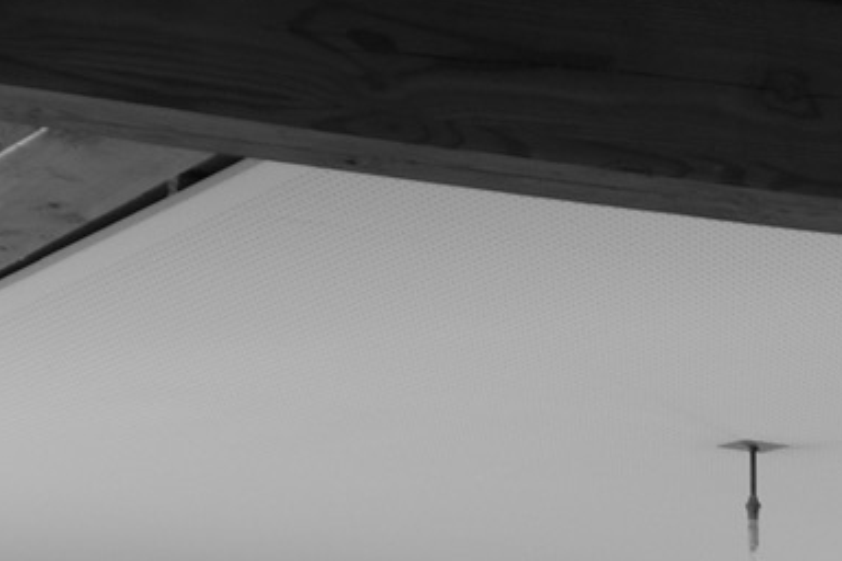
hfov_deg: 8.9
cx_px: 1031
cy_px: 1598
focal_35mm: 228
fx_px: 5332
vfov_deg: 5.7
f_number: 3.2
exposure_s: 1/58
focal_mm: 25.4
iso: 160
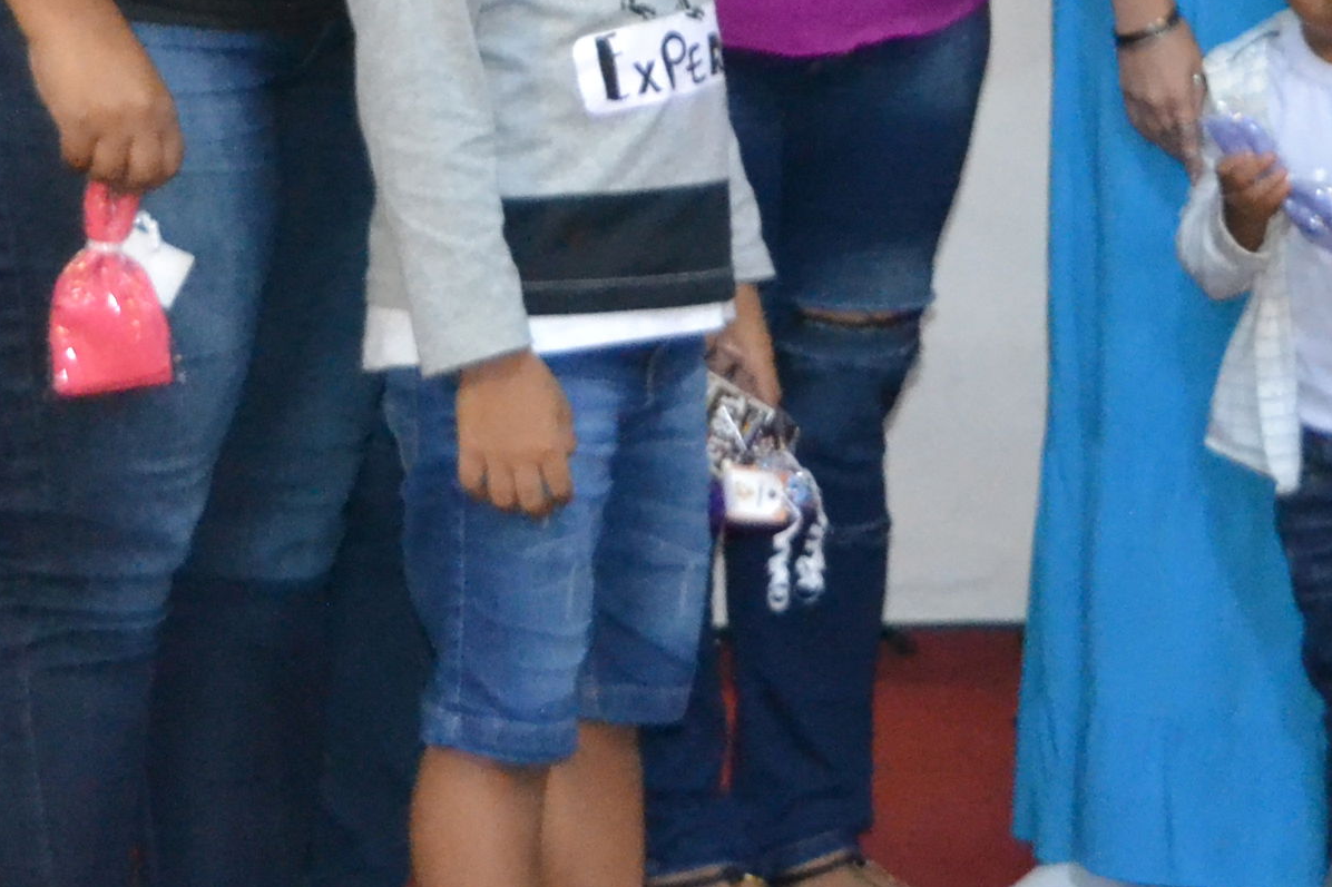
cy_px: -647
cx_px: 763
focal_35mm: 185
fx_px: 6844
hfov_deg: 11.1
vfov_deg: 7.2
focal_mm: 32
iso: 3200
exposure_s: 1/60
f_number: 4.5
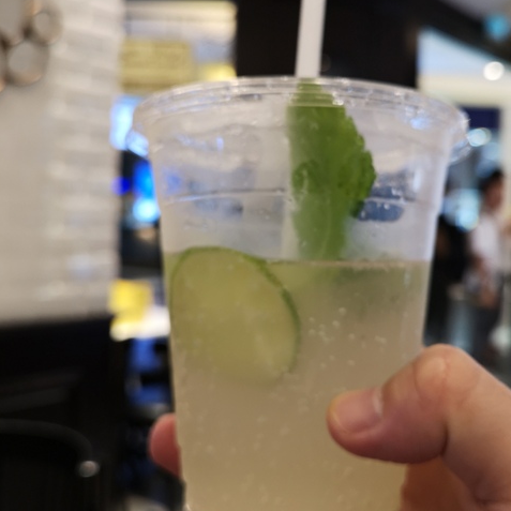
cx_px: 301
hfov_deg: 41.7
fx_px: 668
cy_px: 245
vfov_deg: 41.9
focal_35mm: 40
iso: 125
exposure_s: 1/33.3
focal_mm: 3.95
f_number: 1.8
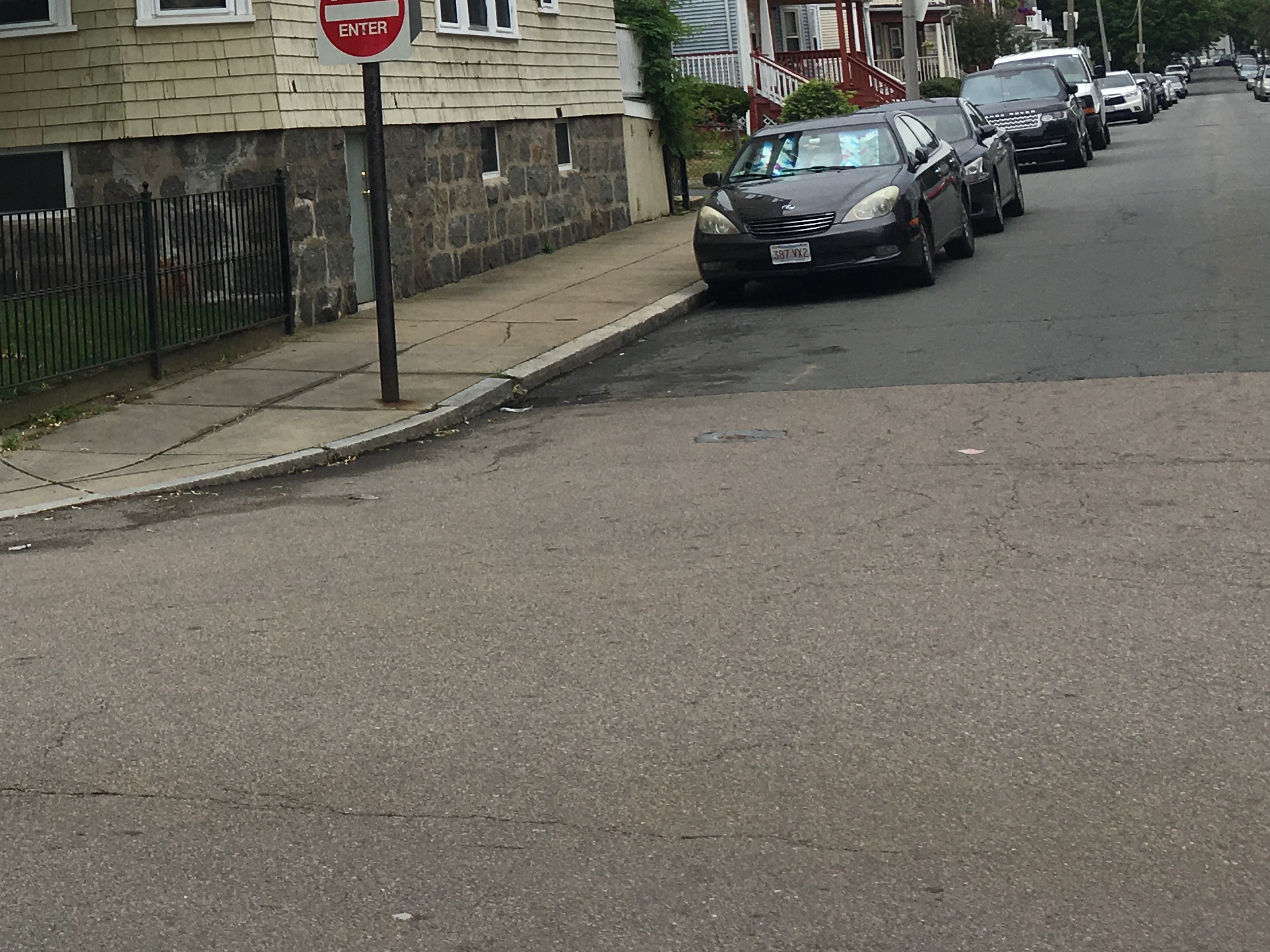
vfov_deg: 22.5
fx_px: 2274
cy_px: -61
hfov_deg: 29.4
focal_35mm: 62
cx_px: 43
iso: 25
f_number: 2.2
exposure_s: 1/1241
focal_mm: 4.15
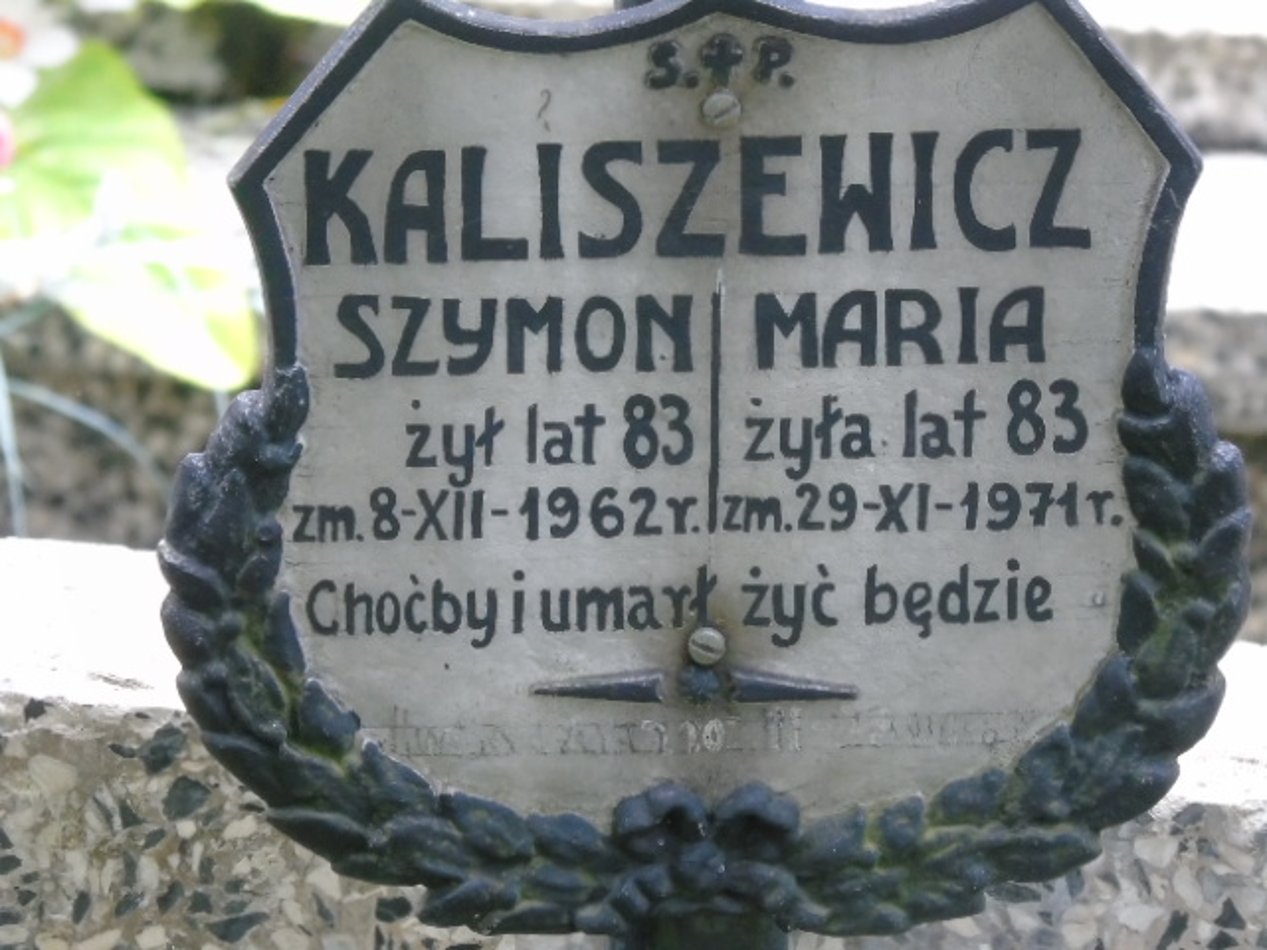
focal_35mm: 317
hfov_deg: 6.3
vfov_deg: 4.7
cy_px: 475
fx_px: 11603
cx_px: 634
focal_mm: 57
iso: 800
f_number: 5.1
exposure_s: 1/125
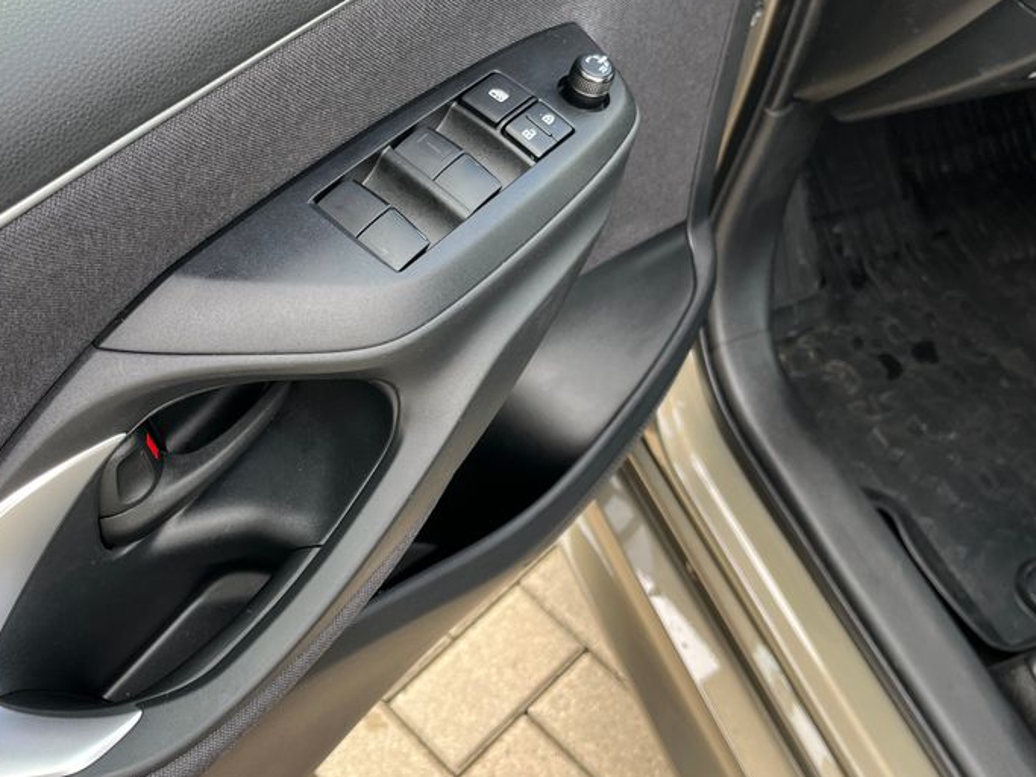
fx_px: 1167
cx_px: 369
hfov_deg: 47.3
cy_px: 373
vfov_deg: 36.8
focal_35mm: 39
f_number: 1.6
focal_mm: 5.1
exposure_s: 1/121
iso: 64
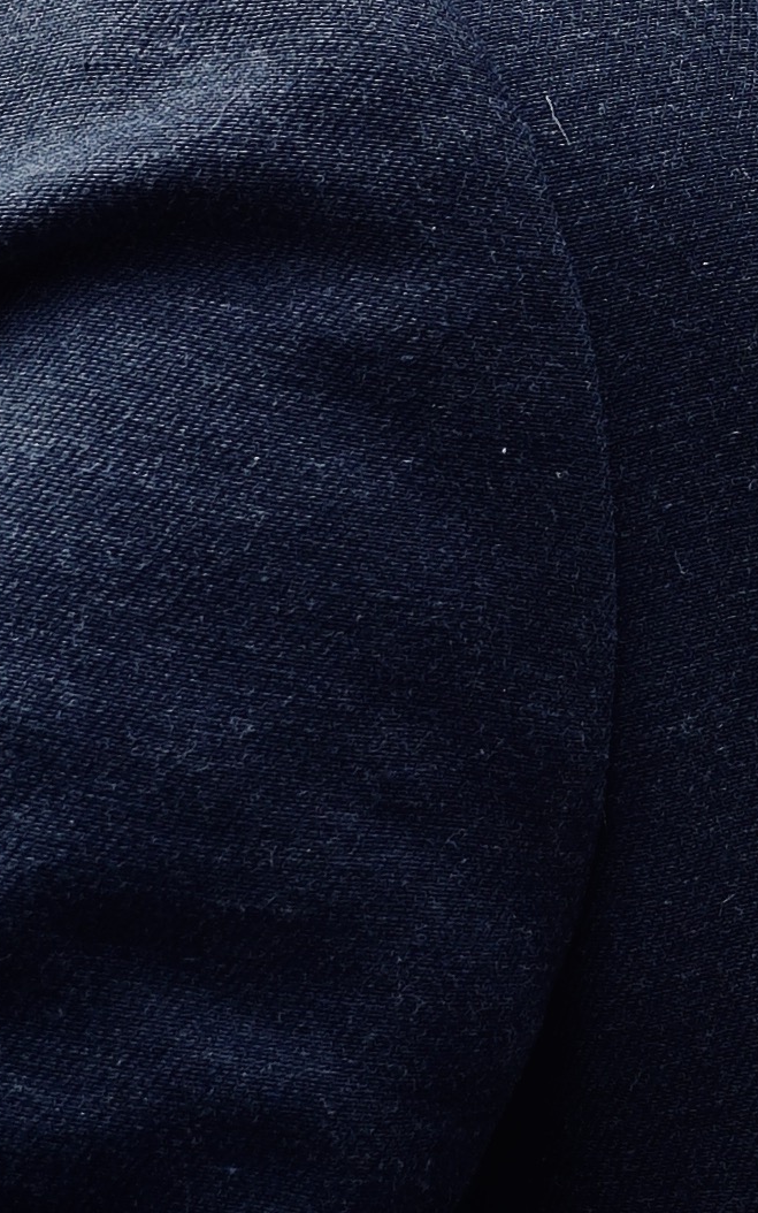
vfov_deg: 12.8
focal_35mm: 160
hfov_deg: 7.8
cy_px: -214
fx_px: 5287
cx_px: 1556
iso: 500
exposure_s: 1/160
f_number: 5.6
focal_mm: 39
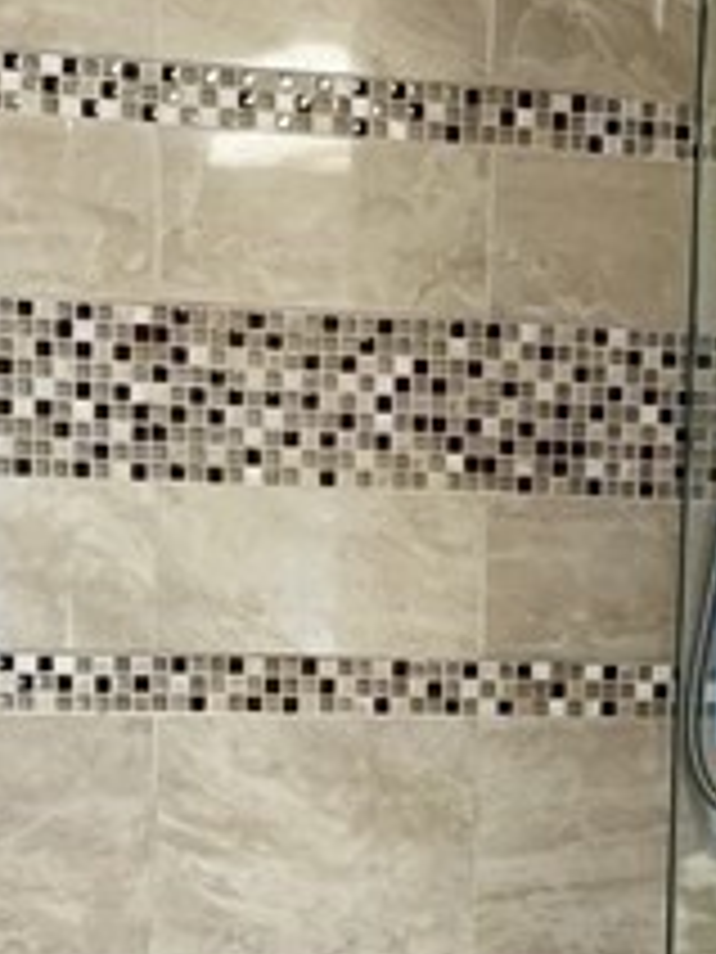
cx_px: 347
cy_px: 810
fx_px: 2592
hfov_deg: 15.7
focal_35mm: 94
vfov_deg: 20.5
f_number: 1.6
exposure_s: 1/120
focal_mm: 5.1
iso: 125
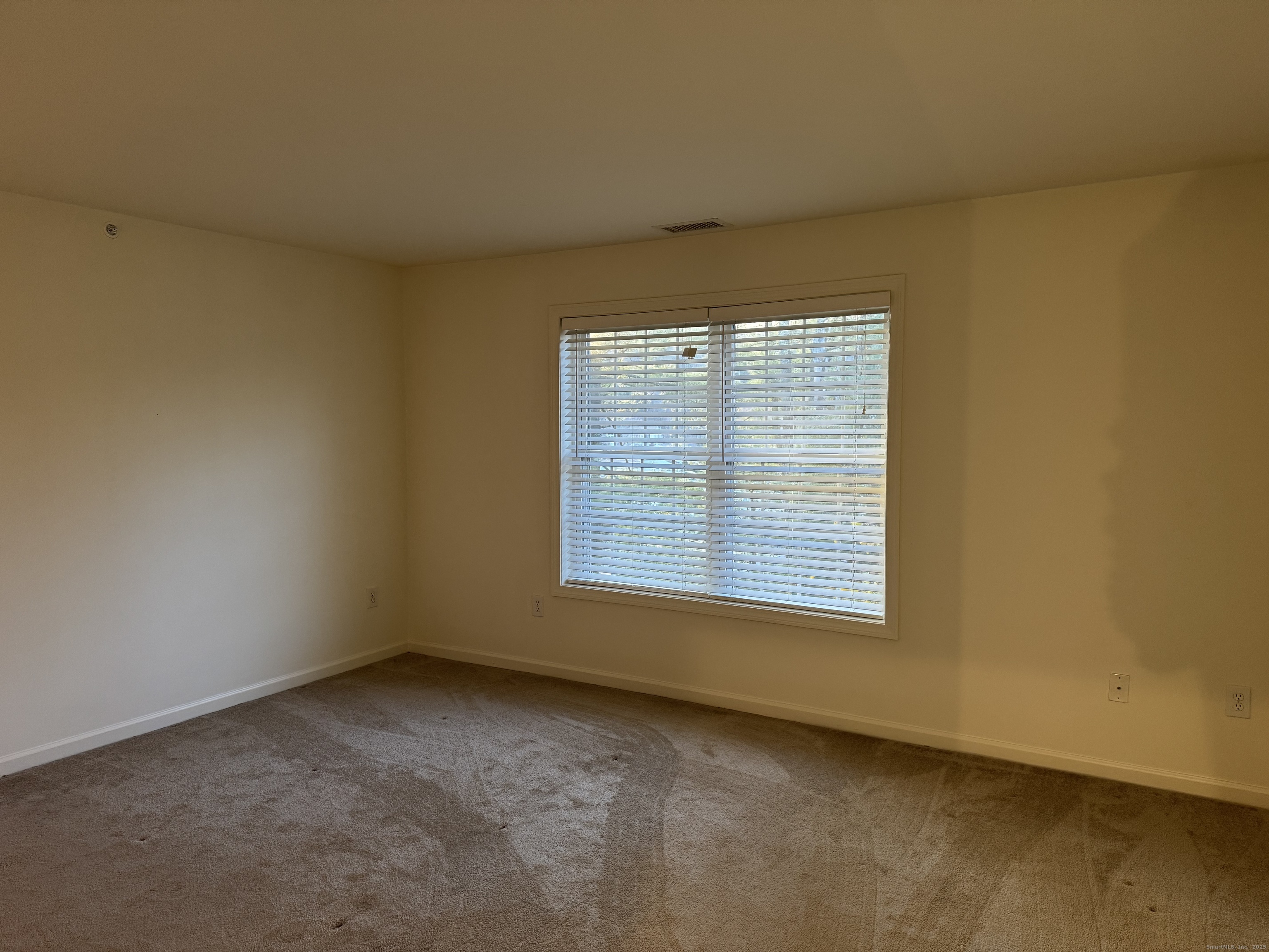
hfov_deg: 71.6
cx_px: 634
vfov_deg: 56.8
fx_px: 880
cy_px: 476
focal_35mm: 24
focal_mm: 6.76
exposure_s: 1/60
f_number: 1.78
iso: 320
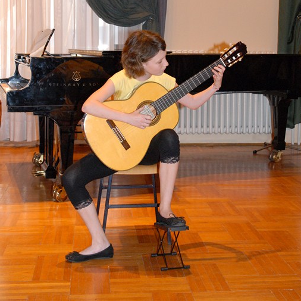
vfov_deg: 27.4
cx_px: 152
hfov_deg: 27.7
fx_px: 610
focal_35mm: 62
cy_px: 83
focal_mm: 32
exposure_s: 1/60
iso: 1000
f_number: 7.1
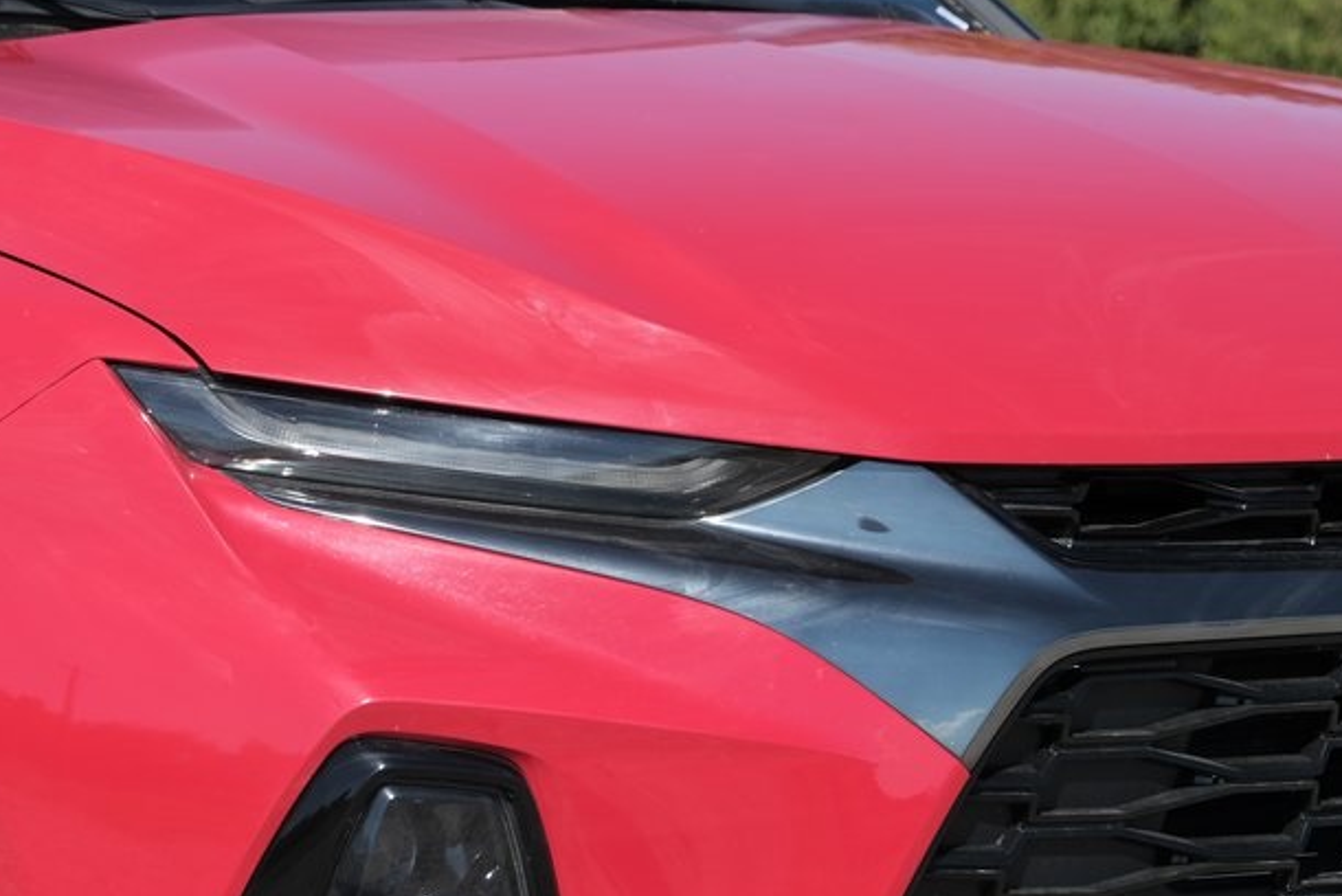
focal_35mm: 139
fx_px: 5184
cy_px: 508
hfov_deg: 14.7
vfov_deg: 9.9
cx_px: 457
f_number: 5
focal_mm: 55
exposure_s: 1/800
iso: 160
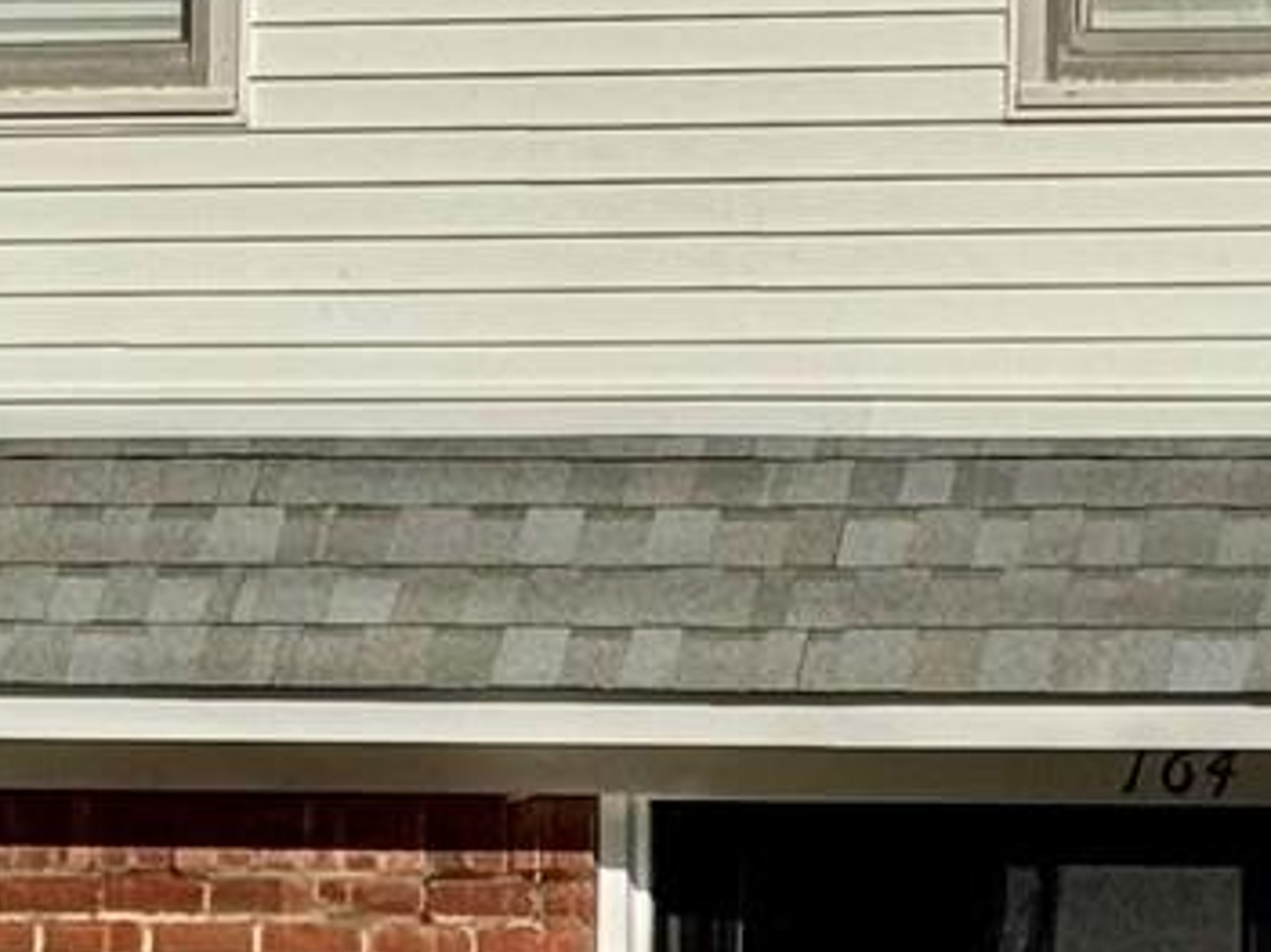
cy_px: 467
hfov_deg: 7.1
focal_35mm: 280
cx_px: 304
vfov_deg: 5.3
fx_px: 10277
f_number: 1.78
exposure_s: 1/12500
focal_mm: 6.76
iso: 64
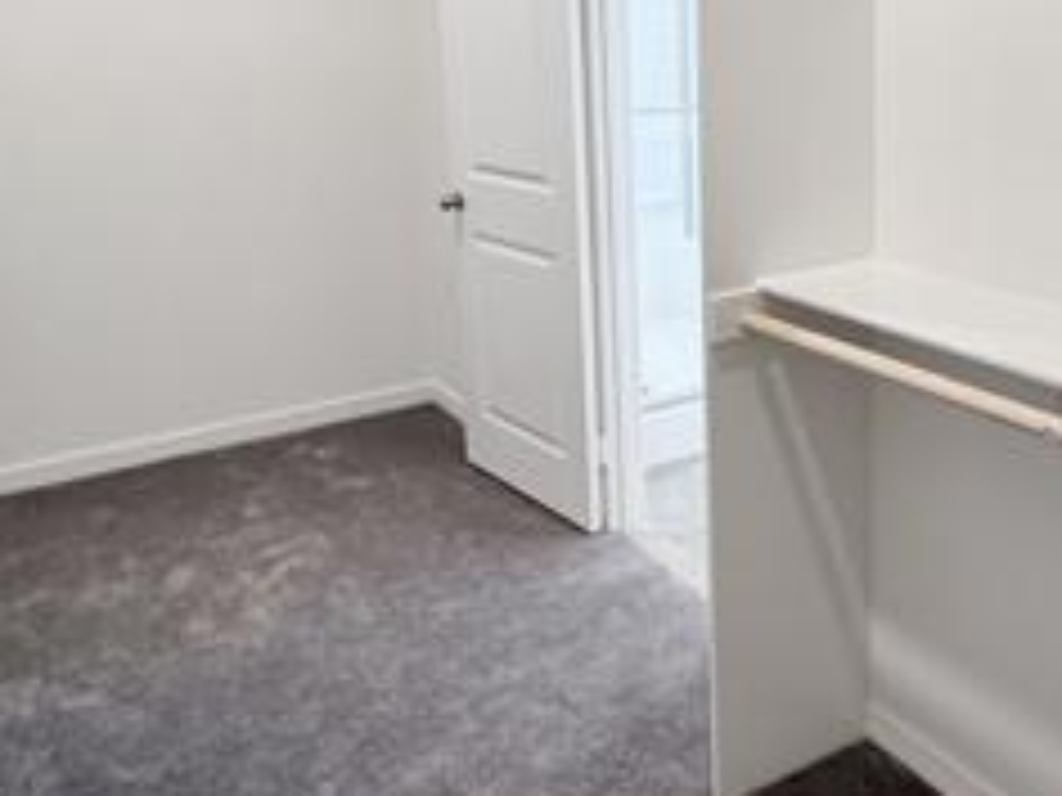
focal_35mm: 38
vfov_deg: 36.9
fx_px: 1166
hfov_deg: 47.7
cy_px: 211
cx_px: 756
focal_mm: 2.22
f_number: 2.2
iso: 200
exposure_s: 1/60
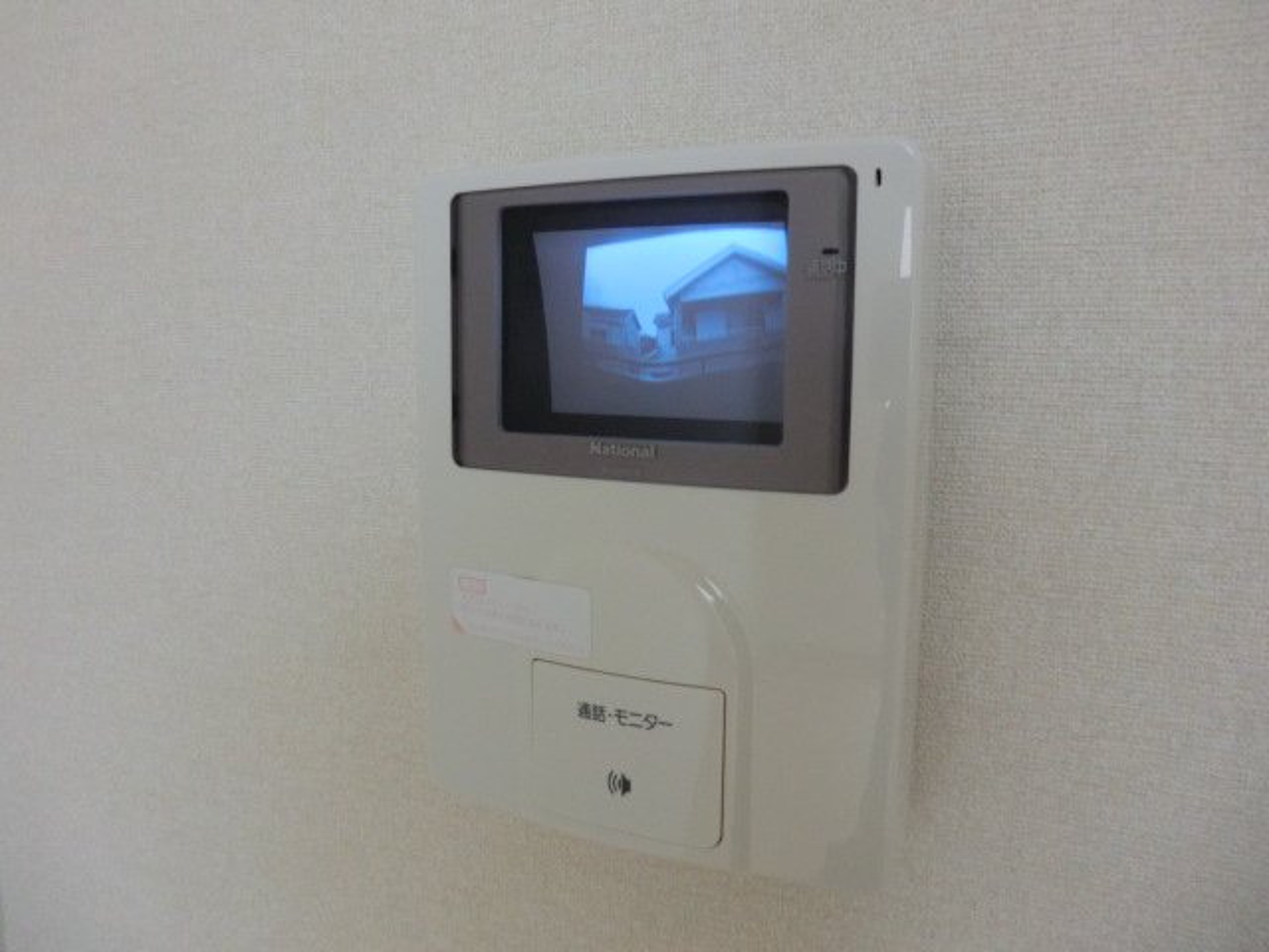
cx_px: 634
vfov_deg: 56.8
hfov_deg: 71.6
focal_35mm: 24
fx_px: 880
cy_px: 476
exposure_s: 1/60
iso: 250
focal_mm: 4.3
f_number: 3.2
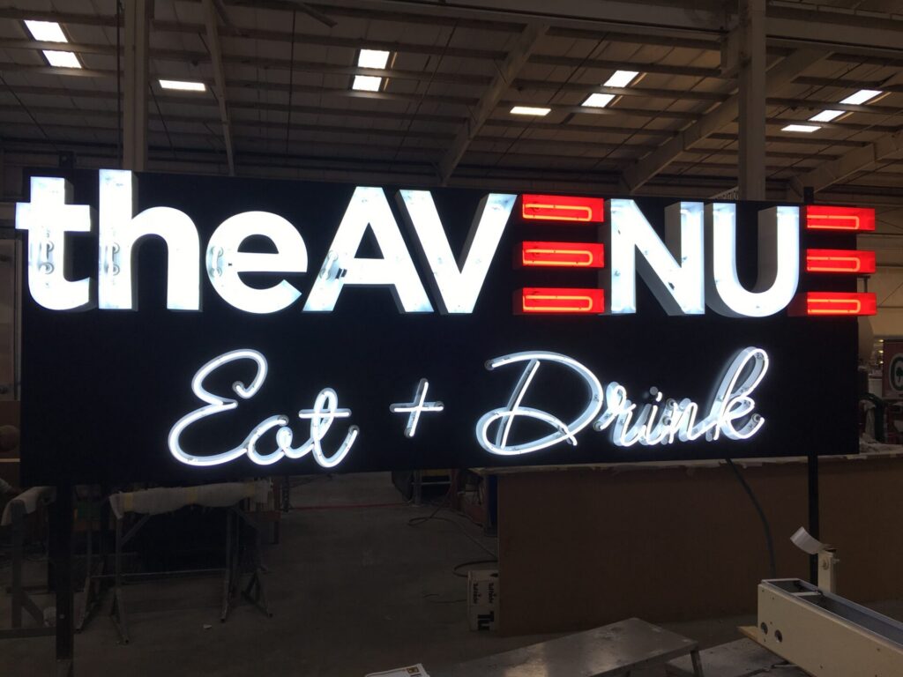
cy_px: 338
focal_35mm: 29
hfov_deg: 61.7
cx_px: 452
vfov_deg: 48.2
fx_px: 756
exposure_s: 1/60
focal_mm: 4.15
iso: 25
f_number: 2.2
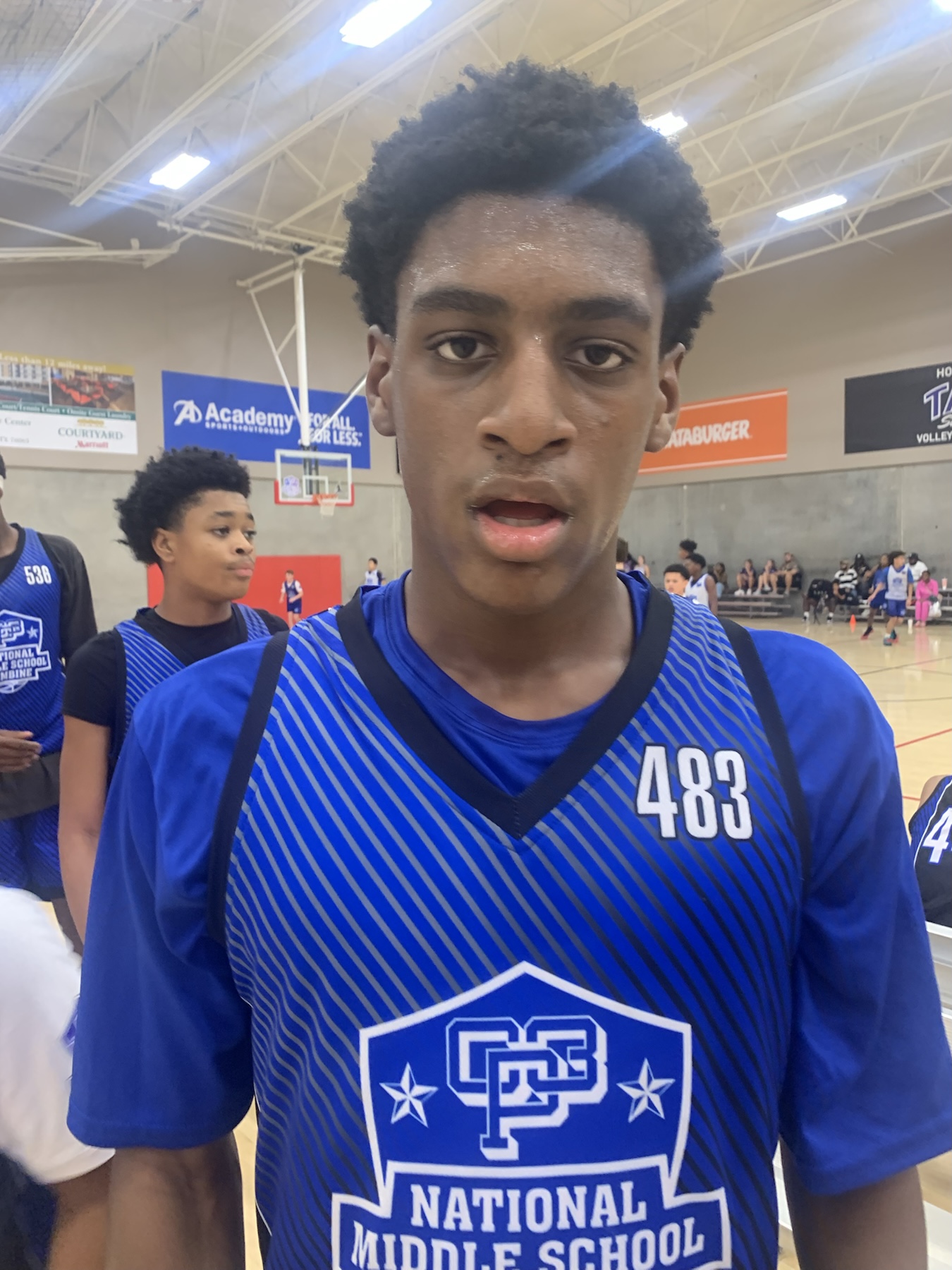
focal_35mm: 26
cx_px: 476
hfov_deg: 53.1
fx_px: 953
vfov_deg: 67.3
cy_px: 635
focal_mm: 4.25
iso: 125
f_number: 1.8
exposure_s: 1/60
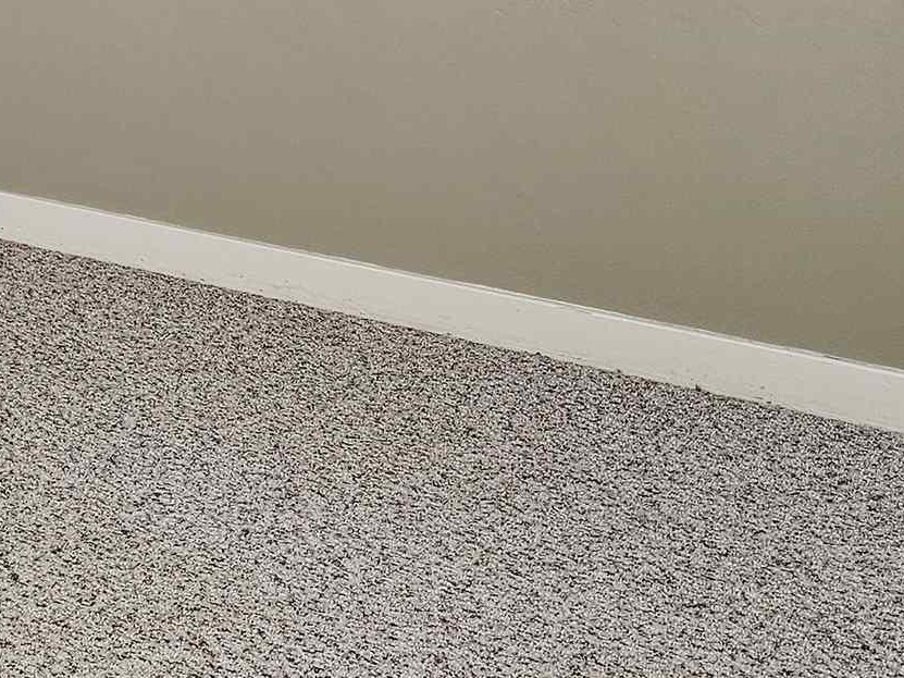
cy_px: -183
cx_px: -214
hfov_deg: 21.2
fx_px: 2219
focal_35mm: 85
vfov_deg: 16.5
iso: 250
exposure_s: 1/170
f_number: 1.7
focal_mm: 6.3
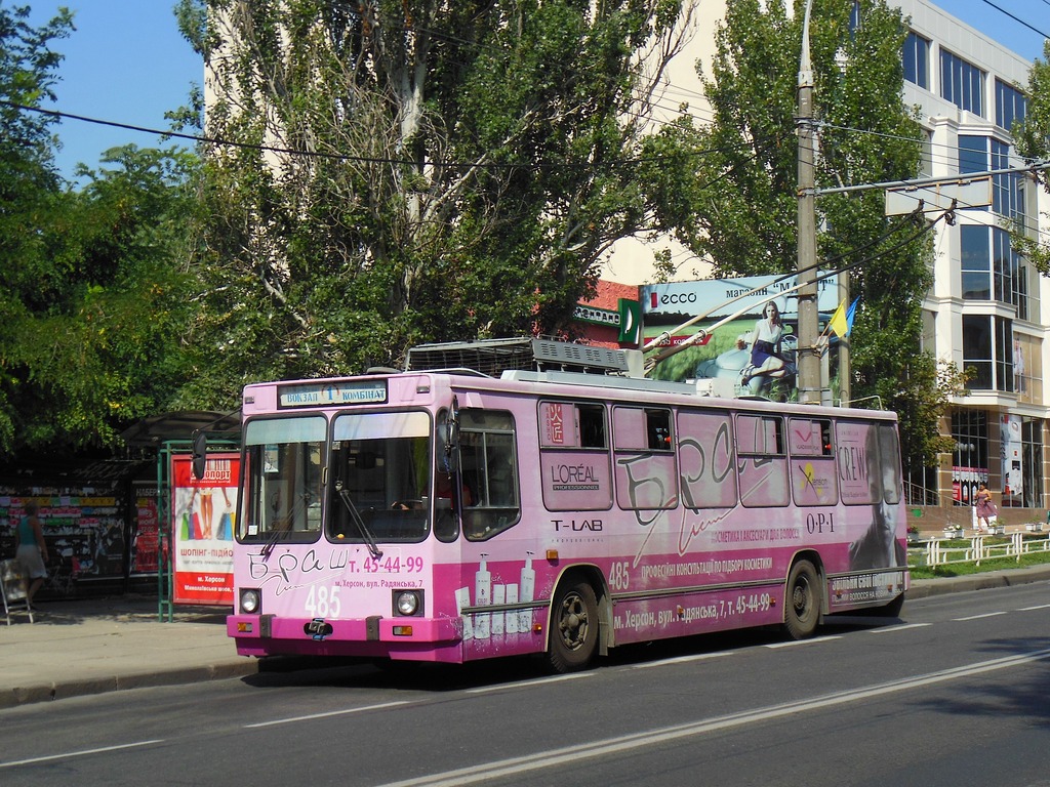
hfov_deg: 33.8
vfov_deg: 25.7
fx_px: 1729
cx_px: 525
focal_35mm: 57
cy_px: 394
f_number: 4.1
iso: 125
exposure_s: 1/1250
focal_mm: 10.2
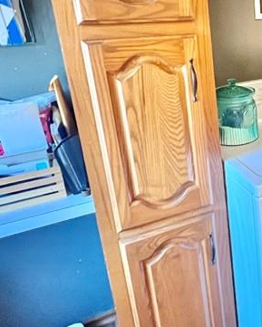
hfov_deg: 34.1
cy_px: 116
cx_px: 306
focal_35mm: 36
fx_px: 349
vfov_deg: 49.6
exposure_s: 1/60
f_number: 1.8
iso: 640
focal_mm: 1.57
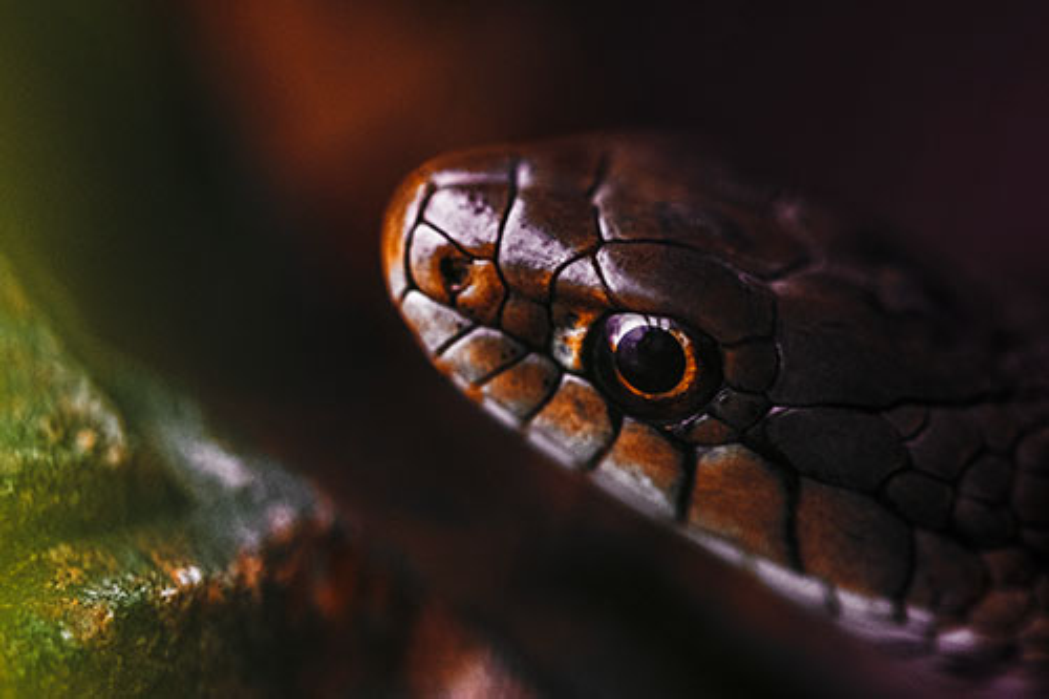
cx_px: 524
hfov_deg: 9.8
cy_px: 350
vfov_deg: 6.5
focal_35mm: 210
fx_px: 6117
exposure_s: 1/320
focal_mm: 210
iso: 2500
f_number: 9.5
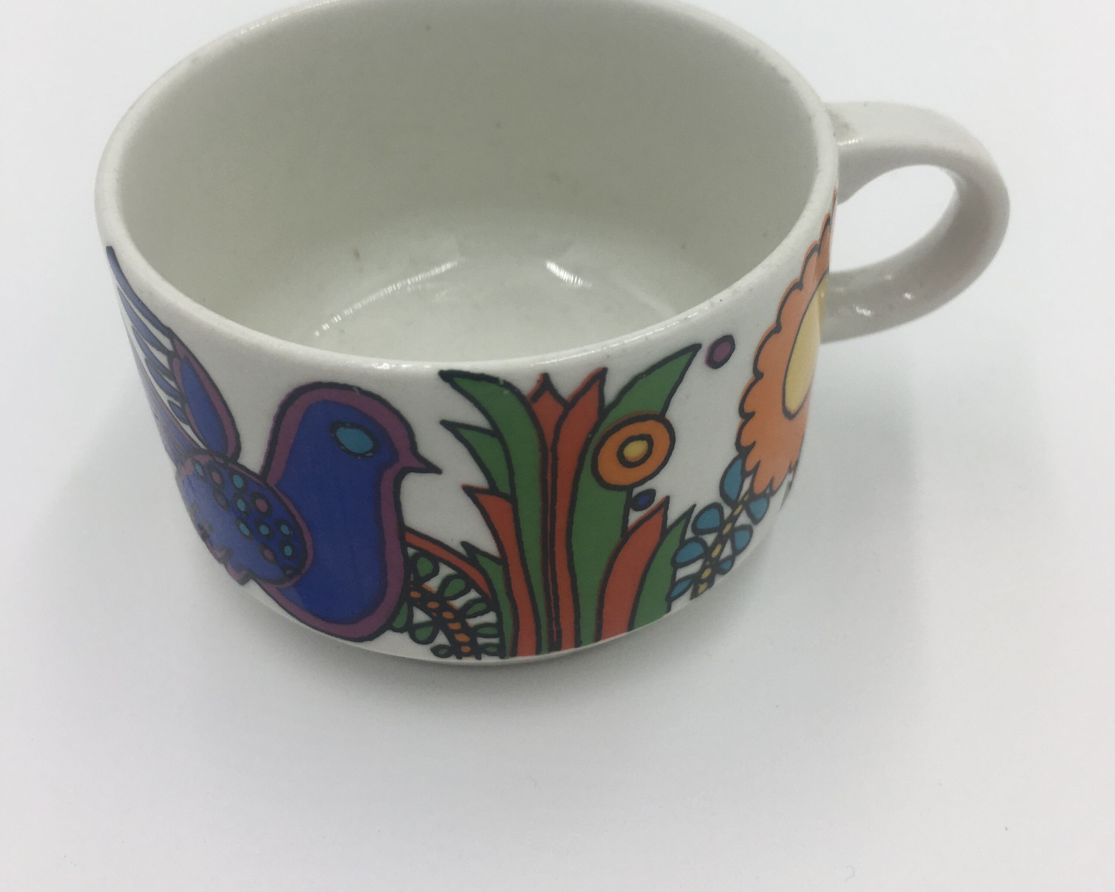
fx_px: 1254
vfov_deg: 38.9
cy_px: 322
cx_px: 558
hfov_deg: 47.9
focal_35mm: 38
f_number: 2.2
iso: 25
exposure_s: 1/196
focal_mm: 4.15
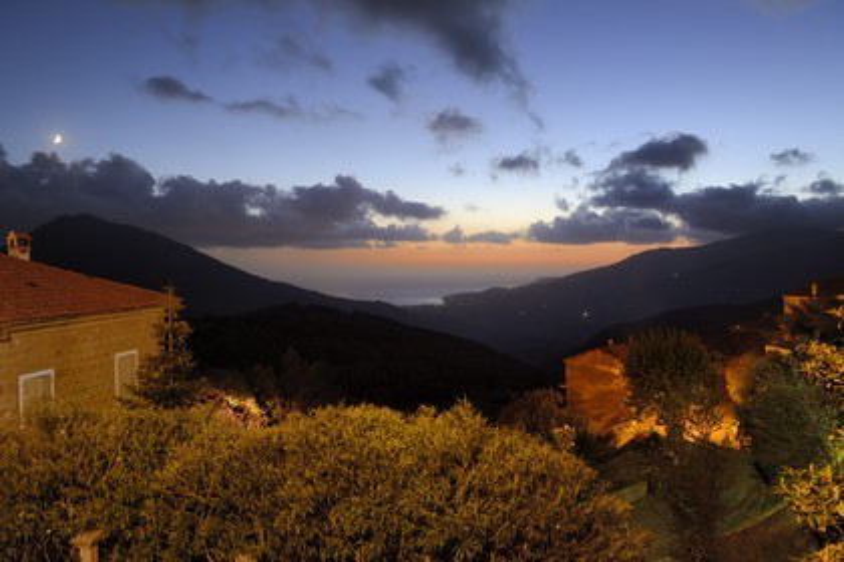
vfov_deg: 45.0
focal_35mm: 29
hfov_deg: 63.7
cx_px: 422
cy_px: 281
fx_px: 680
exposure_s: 2.5
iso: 800
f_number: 5.6
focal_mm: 29
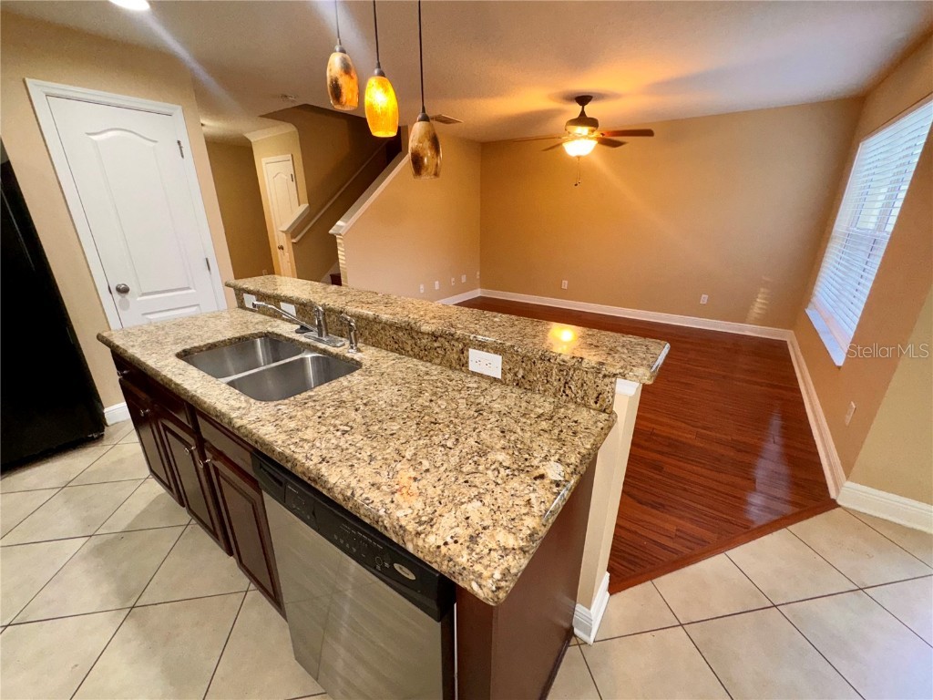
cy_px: 350
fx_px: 377
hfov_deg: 102.1
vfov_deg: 85.7
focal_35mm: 14
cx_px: 466
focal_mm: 2.22
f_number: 2.2
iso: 125
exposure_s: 1/60
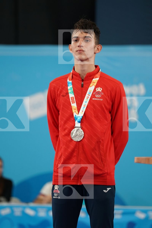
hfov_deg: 4.6
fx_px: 1900
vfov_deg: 6.9
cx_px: 76
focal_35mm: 300
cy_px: 114
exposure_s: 1/500
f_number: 2.8
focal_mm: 200
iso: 800
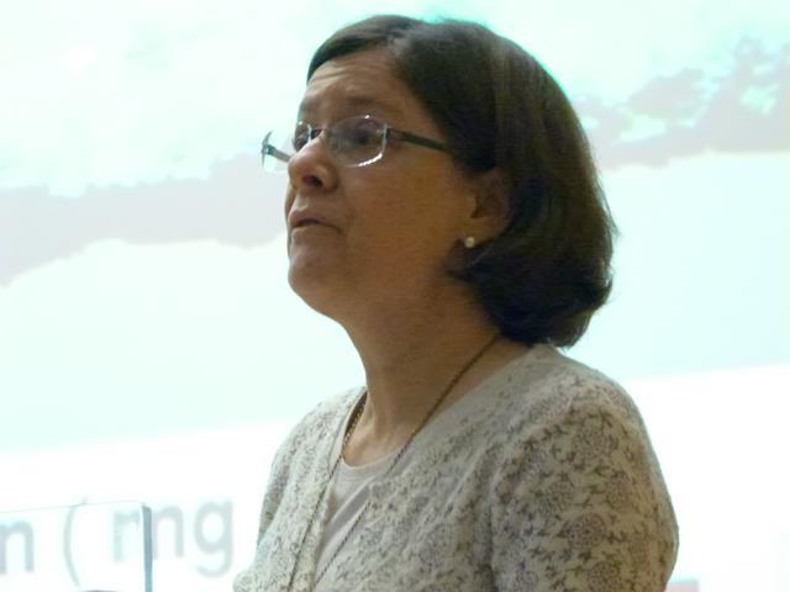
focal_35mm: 209
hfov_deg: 9.5
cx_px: 395
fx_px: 4770
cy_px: 296
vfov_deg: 7.1
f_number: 3.9
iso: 1600
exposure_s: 1/30
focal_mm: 37.7
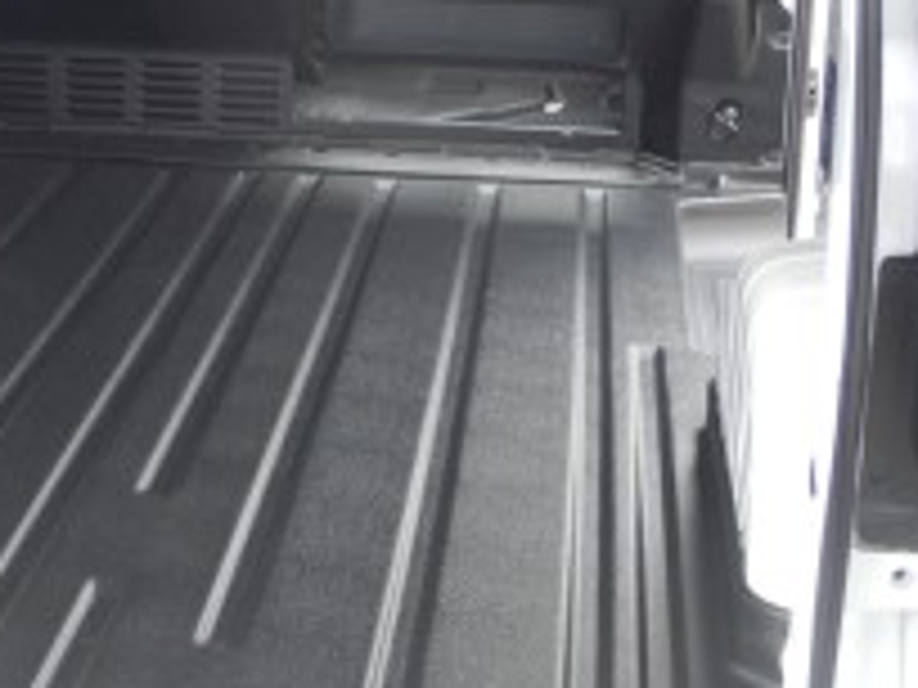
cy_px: 207
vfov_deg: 16.7
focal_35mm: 88
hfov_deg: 21.5
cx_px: 9
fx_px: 2334
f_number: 2.8
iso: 160
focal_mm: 6
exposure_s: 1/30
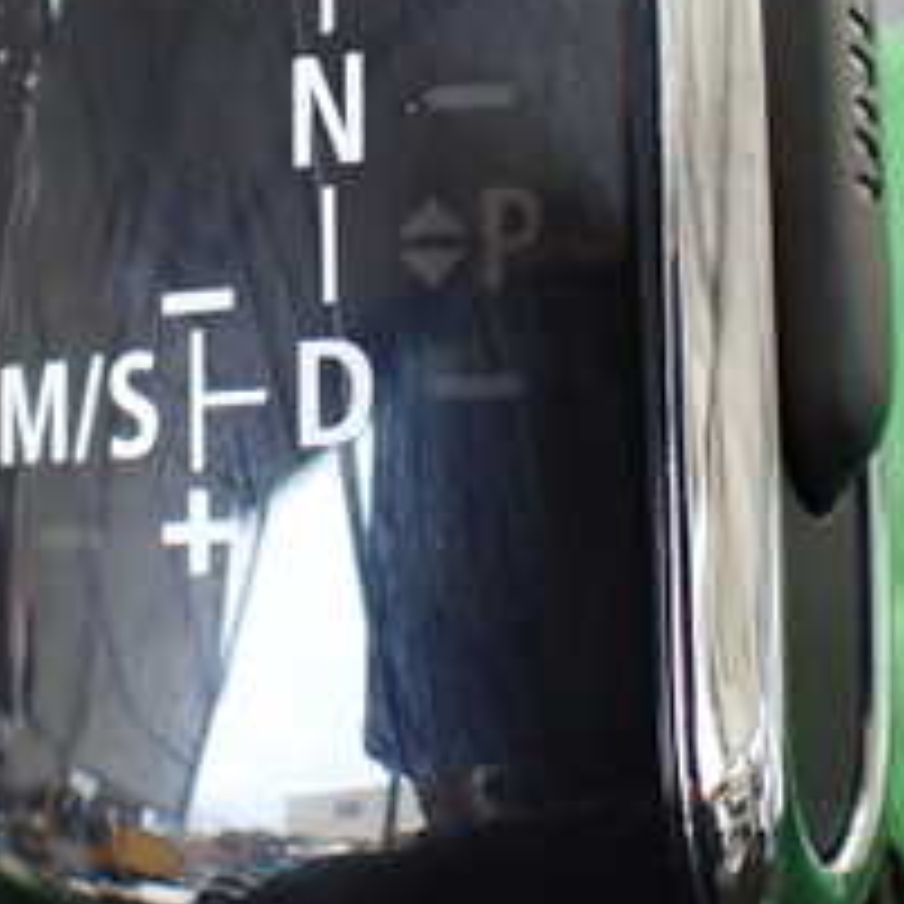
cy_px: 121
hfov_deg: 21.9
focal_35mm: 79
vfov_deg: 21.5
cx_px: 382
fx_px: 2334
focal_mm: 5.4
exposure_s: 1/125
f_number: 2.3
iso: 400
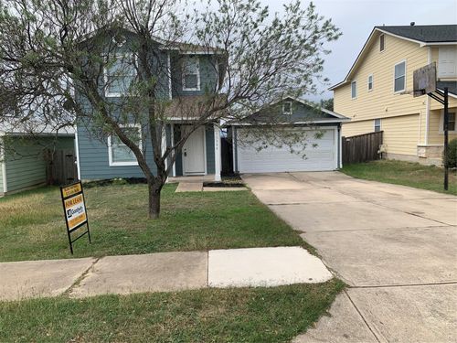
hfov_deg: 67.3
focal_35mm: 26
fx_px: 343
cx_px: 228
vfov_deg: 53.1
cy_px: 172
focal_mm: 4.25
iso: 25
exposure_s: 1/1585
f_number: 1.8
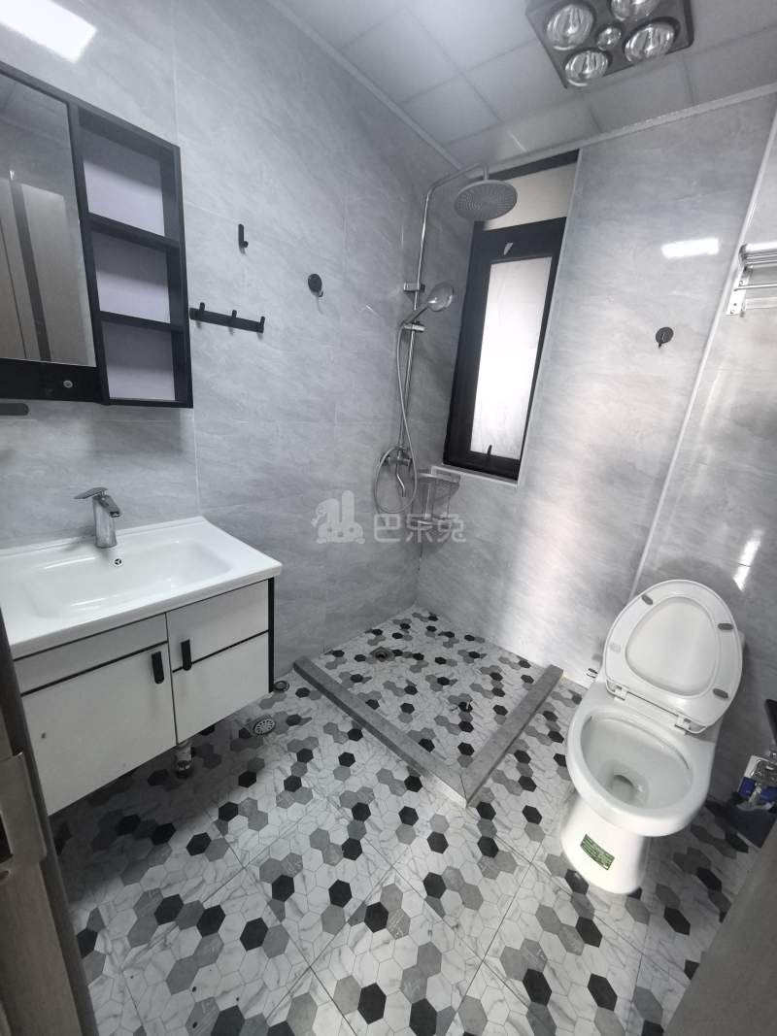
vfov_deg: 106.2
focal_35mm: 13
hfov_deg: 89.9
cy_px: 518
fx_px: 389
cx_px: 388
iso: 160
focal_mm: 1.95
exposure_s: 1/50
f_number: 2.2
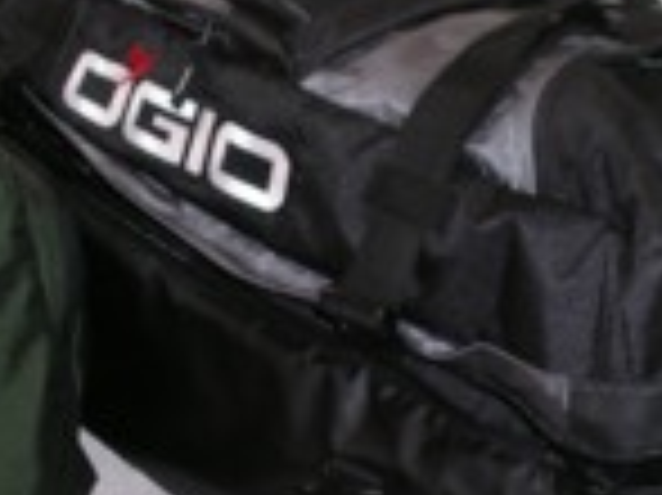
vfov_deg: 15.9
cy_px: 256
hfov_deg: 21.0
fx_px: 1777
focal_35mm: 93
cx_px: 221
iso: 200
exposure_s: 1/45
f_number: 2.8
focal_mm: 7.8
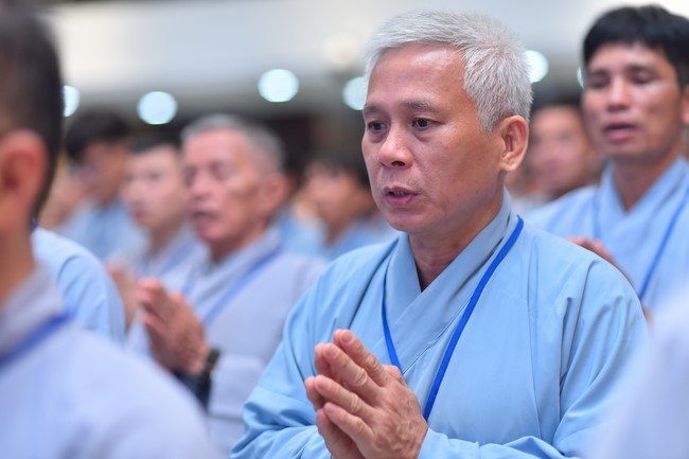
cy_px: 230
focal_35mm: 85
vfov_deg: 16.1
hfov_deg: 23.9
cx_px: 344
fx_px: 1626
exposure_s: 1/160
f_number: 2.2
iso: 400
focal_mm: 85
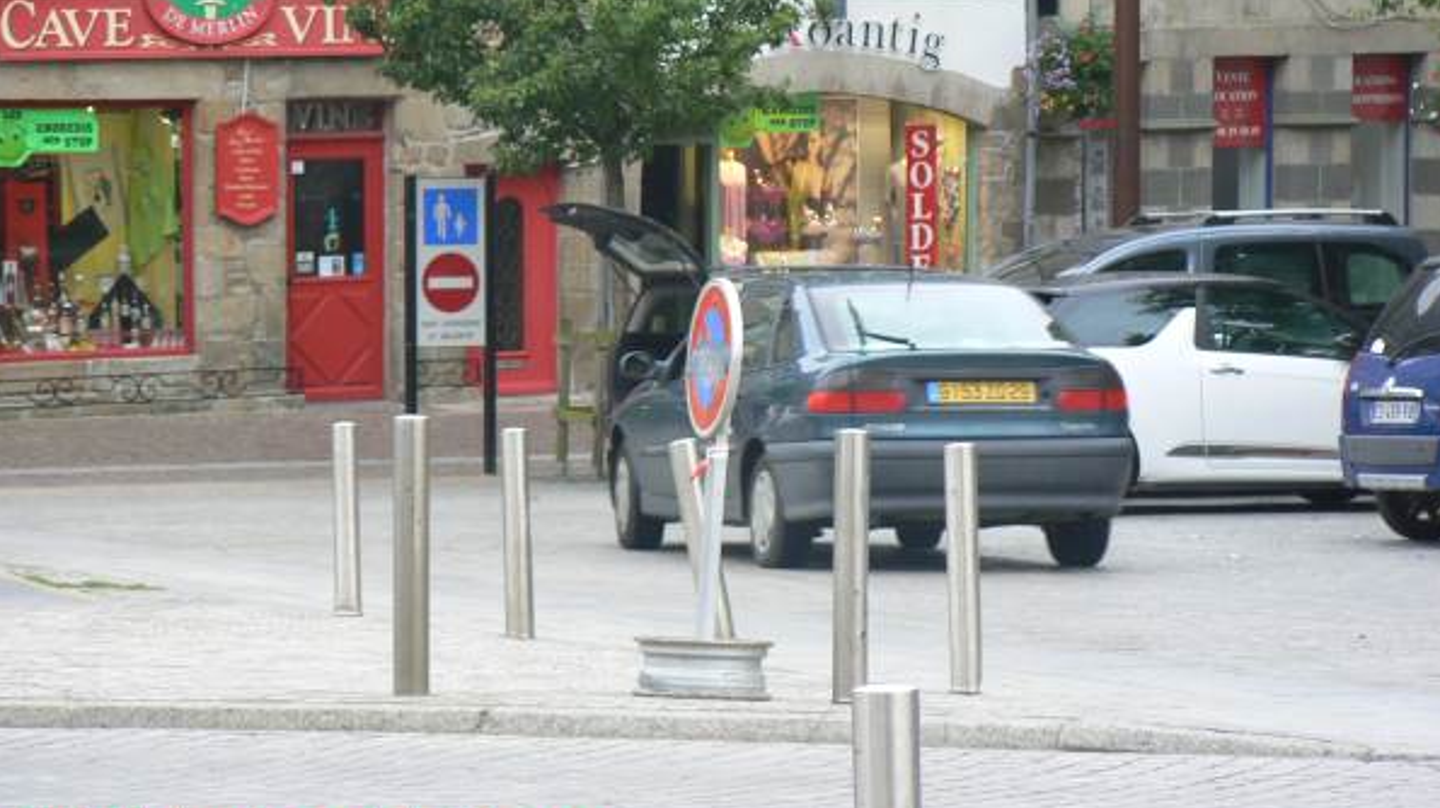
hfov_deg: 13.0
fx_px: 6335
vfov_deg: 7.3
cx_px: 721
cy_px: 305
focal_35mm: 166
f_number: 3.3
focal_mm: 25.1
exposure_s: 1/50
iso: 80
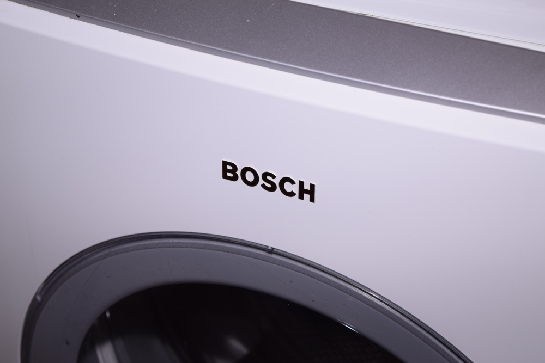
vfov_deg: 16.6
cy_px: 182
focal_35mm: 82
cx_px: 272
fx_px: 1249
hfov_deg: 24.6
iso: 100
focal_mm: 55
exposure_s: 1/60
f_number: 6.3
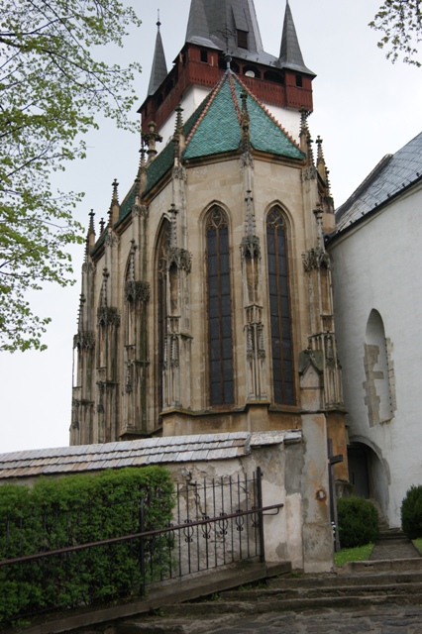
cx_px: 211
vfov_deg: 37.9
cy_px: 317
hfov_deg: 25.7
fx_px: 924
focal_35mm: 52
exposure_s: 1/40
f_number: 5
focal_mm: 35
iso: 400
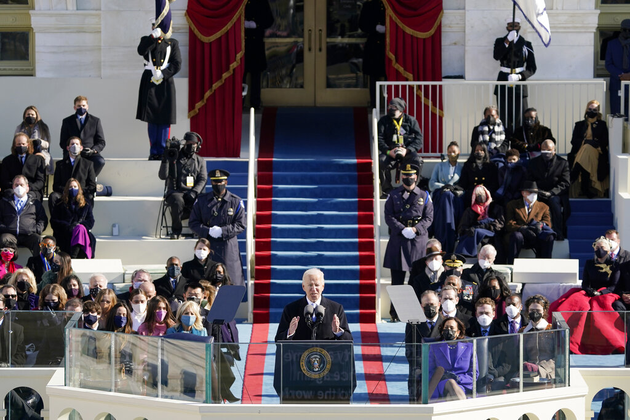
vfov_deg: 6.9
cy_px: 210
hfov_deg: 10.3
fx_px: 3500
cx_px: 315
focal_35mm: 200
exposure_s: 1/1000
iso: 250
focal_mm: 200
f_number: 6.3
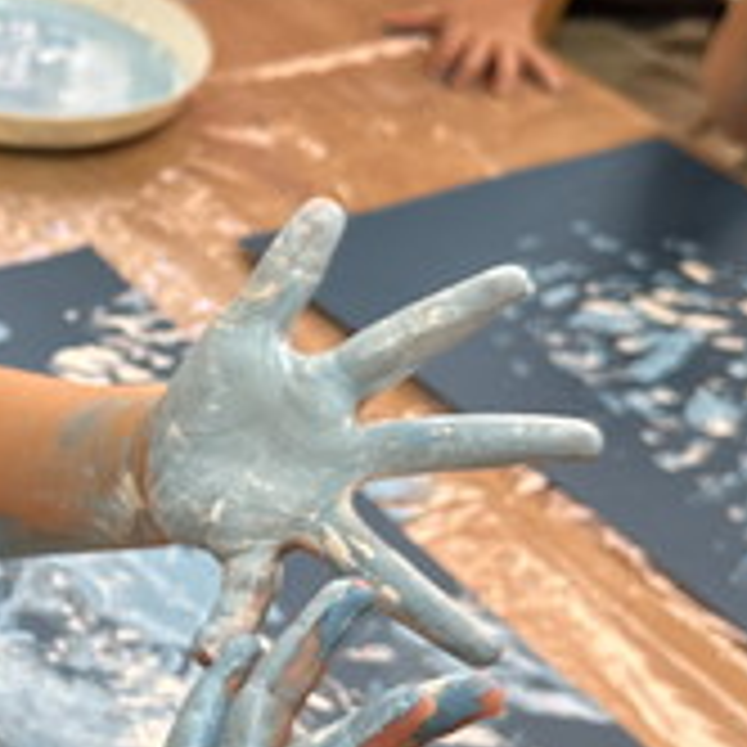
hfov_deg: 19.6
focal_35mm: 82
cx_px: -194
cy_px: 400
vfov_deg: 21.1
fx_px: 2002
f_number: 1.78
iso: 200
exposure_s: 1/121
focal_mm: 6.86
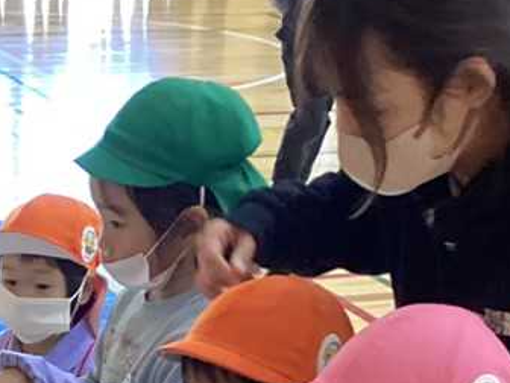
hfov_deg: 16.3
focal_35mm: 118
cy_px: 634
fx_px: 1739
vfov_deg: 11.8
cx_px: -3
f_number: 2.4
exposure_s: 1/60
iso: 320
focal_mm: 3.3
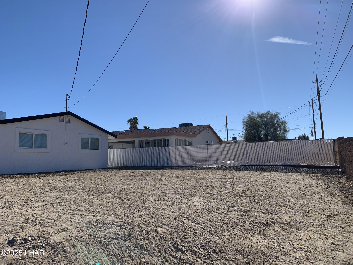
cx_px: 176
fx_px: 265
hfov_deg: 67.3
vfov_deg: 53.1
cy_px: 132
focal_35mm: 26
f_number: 1.8
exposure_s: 1/4098
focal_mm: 4.25
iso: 25
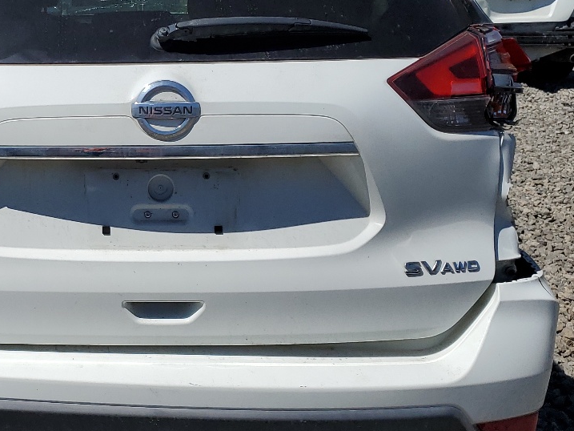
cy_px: 191
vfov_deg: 25.2
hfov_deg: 31.9
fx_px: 962
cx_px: 81
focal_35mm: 58
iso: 51
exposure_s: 1/10000
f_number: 1.5
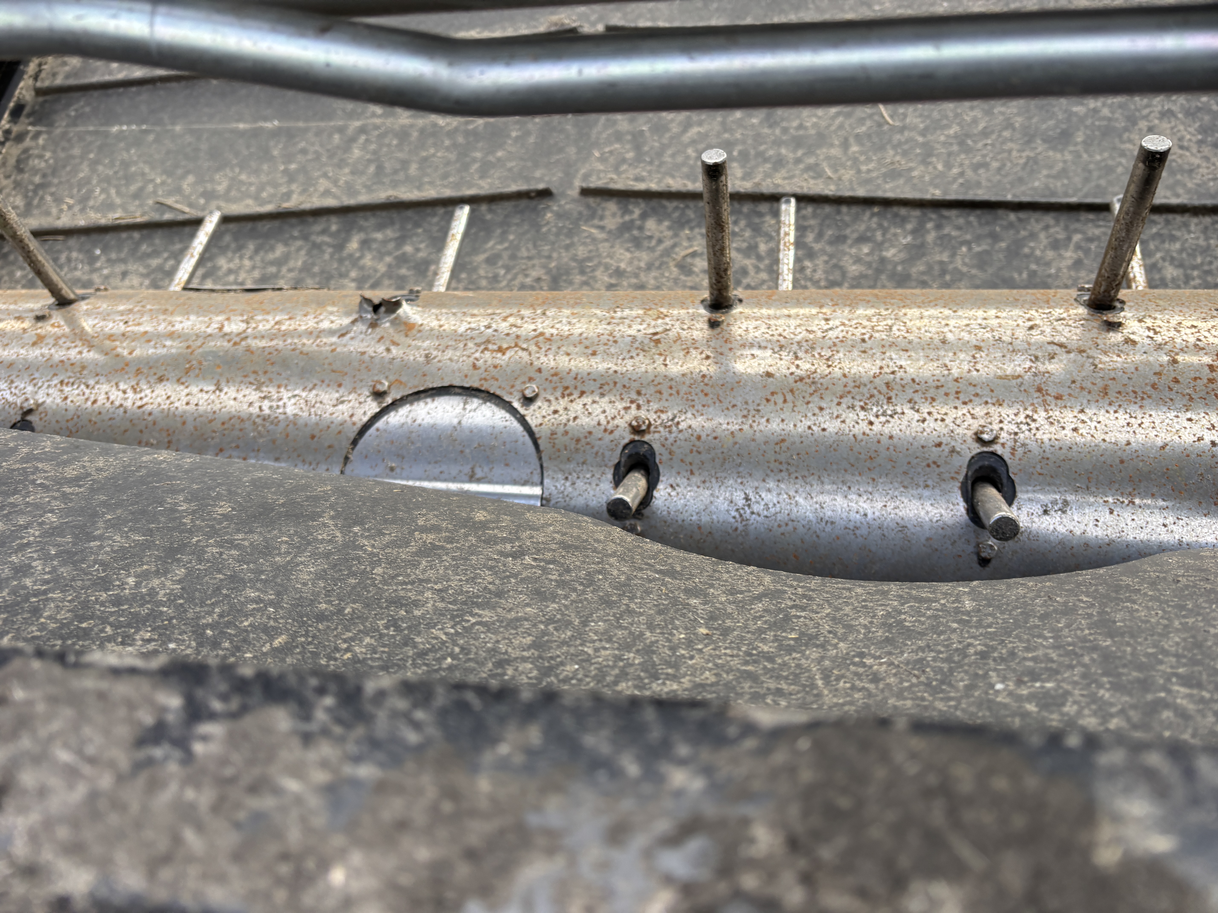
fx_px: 915
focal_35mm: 26
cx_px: 609
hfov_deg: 67.3
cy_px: 456
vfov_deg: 53.1
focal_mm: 5.96
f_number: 1.6
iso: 40
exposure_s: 1/200
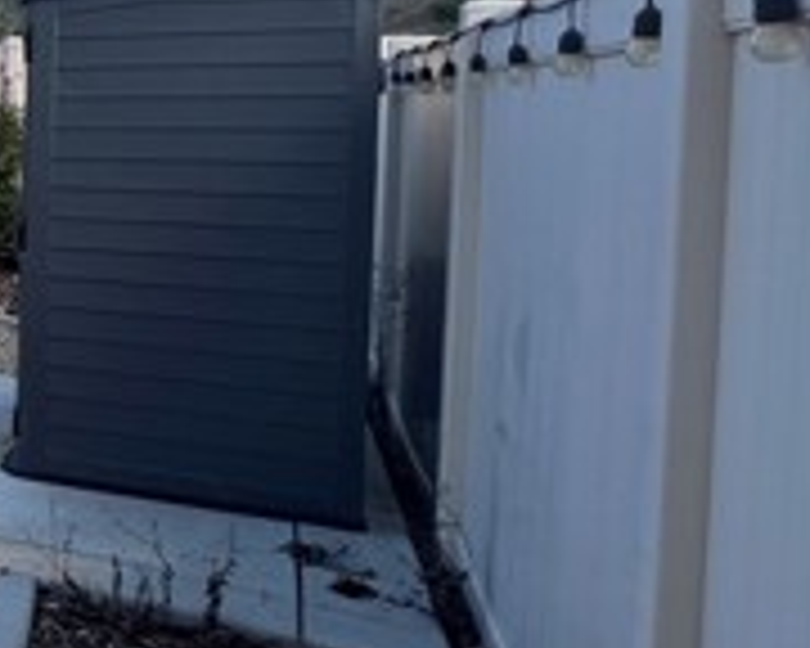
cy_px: 180
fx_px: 1079
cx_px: -598
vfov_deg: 32.9
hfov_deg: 23.5
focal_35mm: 45
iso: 32
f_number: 1.8
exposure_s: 1/523
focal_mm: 1.57
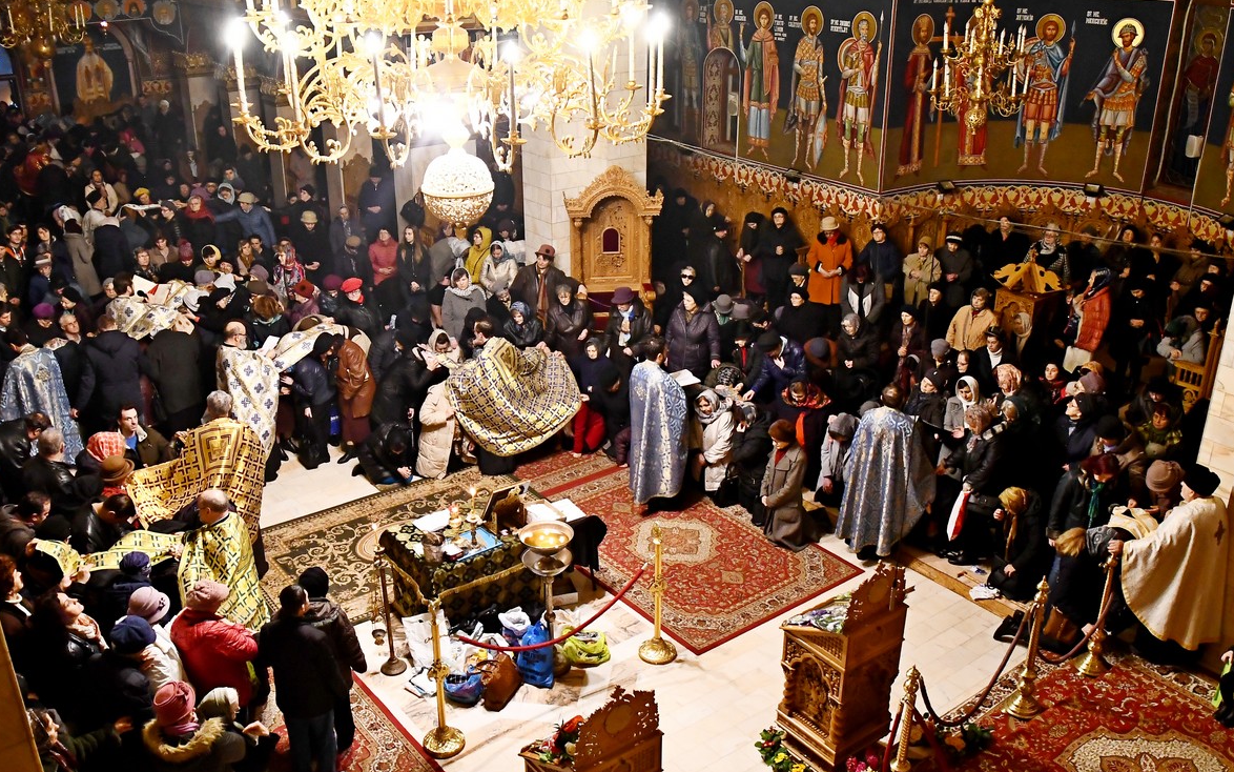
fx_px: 841
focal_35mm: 25
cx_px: 619
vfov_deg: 49.3
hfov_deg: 72.5
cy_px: 384
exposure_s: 1/80
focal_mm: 16
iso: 3200
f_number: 2.8
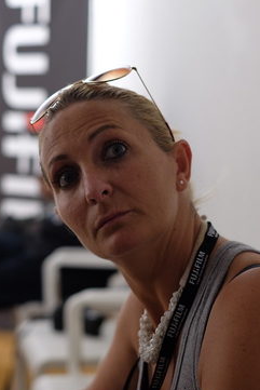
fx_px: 952
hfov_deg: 15.5
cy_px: 206
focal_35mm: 88
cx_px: 126
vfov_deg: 23.1
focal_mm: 35
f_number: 2
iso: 800
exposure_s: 1/125
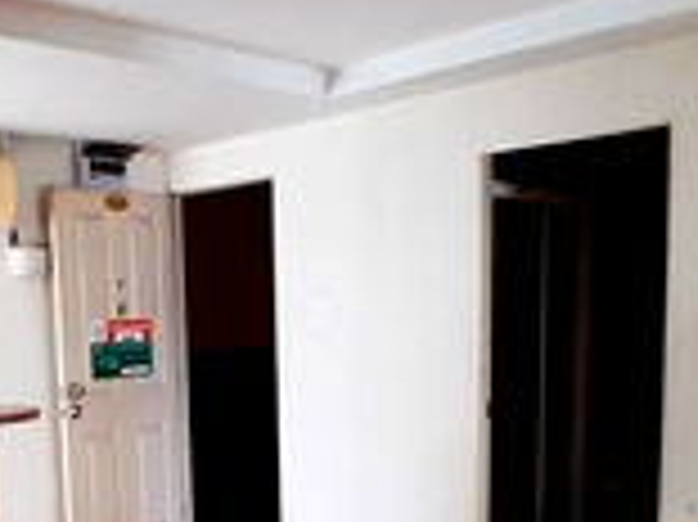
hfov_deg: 42.0
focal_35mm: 44
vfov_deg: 32.0
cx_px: 198
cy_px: 410
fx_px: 887
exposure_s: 1/25
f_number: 2.2
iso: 125
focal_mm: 1.46
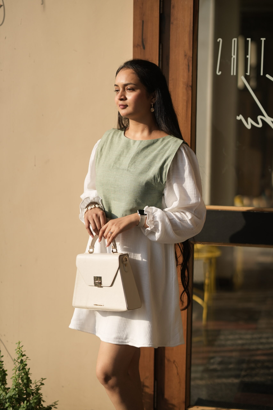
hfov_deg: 16.1
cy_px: 205
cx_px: 136
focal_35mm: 85
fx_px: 967
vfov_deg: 23.9
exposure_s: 1/3200
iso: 200
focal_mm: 85
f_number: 2
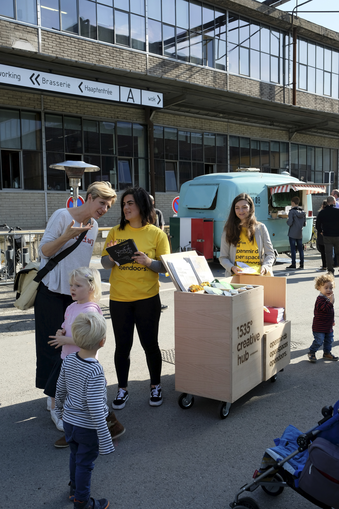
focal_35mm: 35
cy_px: 254
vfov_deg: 54.4
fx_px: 494
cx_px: 170
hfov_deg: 37.9
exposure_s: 1/400
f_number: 6.4
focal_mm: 23.4
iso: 400
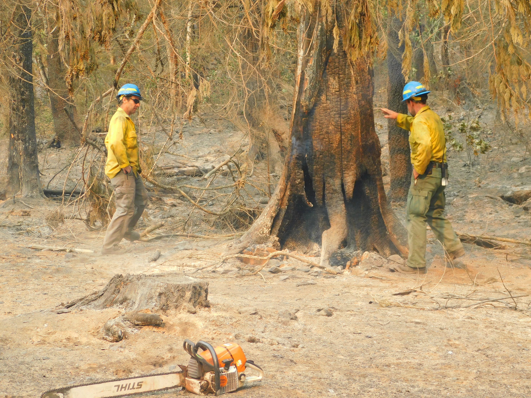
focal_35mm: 101
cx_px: 256
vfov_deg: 14.6
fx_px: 1549
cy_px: 180
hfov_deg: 19.4
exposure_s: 1/60
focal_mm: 16.1
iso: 125
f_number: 4.5
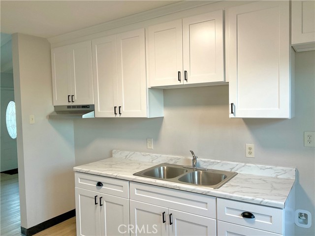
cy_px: 118
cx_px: 158
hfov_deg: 61.7
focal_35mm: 29
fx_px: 264
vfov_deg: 48.2
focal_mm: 3
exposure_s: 1/60
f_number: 1.8
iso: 80
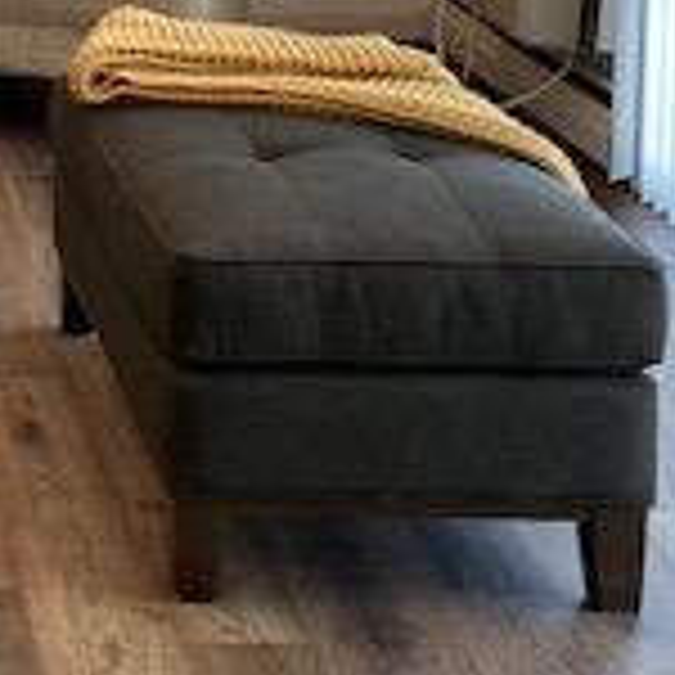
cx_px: -436
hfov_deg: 15.8
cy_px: -148
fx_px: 2162
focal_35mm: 98
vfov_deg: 16.9
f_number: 1.8
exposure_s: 1/60
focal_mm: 4.25
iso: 80
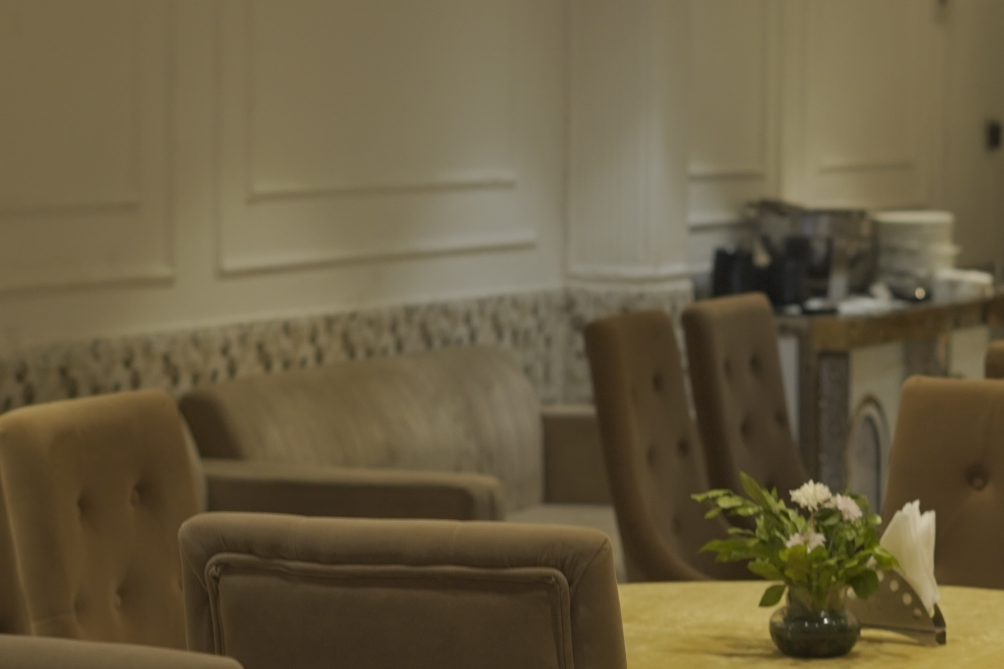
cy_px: 504
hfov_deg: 15.4
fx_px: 3709
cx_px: 746
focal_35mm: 133
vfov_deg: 10.3
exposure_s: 1/100
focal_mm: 50
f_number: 3.2
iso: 640
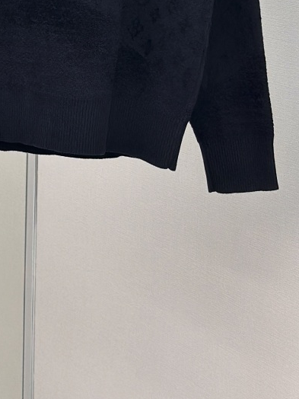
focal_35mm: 132
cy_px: -95
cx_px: 18
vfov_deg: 14.4
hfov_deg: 11.2
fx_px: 1520
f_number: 1.78
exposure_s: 1/187
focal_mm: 6.86
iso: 80
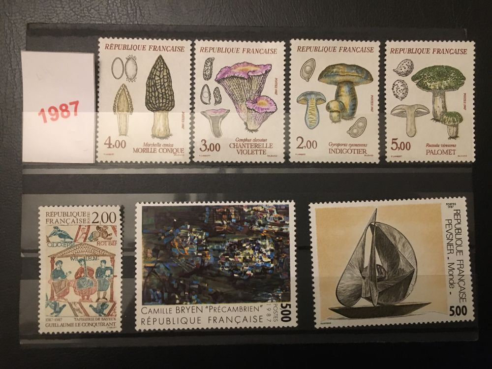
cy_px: 184
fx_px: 412
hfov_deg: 61.7
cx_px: 246
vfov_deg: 48.2
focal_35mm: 29
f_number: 2.2
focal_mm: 4.15
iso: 400
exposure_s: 1/17
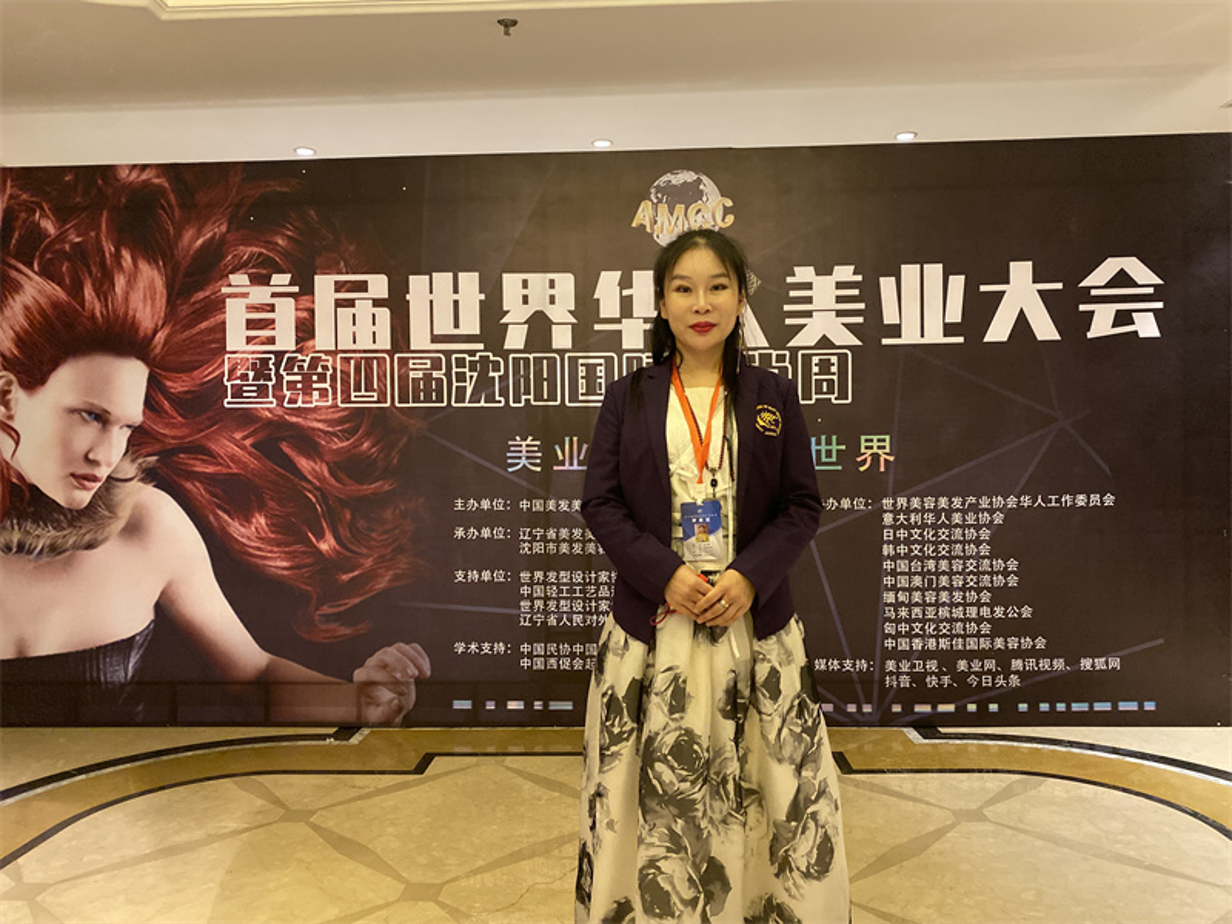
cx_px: 616
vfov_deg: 53.1
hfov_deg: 67.3
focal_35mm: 26
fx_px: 925
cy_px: 462
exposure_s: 1/35
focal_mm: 4.25
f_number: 1.8
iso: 640
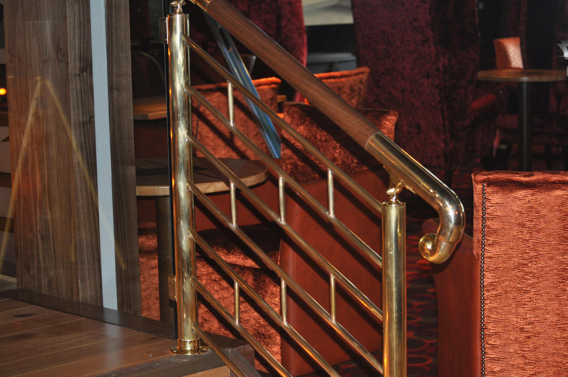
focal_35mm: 82
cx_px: 284
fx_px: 1300
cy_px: 188
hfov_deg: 24.6
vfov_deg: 16.5
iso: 800
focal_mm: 55
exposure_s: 1/60
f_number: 4
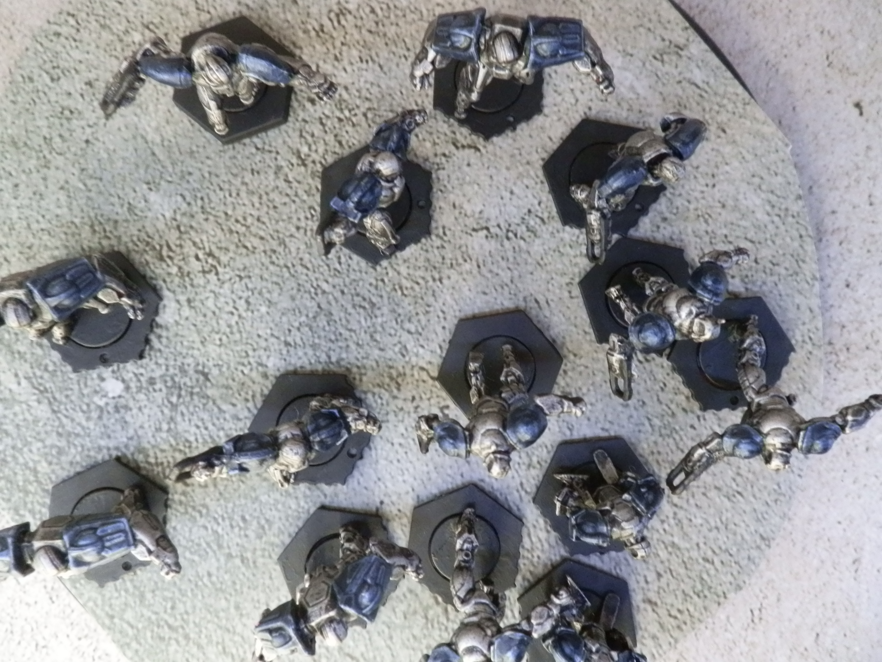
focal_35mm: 28
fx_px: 713
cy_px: 331
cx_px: 441
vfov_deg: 49.7
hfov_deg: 63.4
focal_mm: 5
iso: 400
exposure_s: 1/60
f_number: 3.1
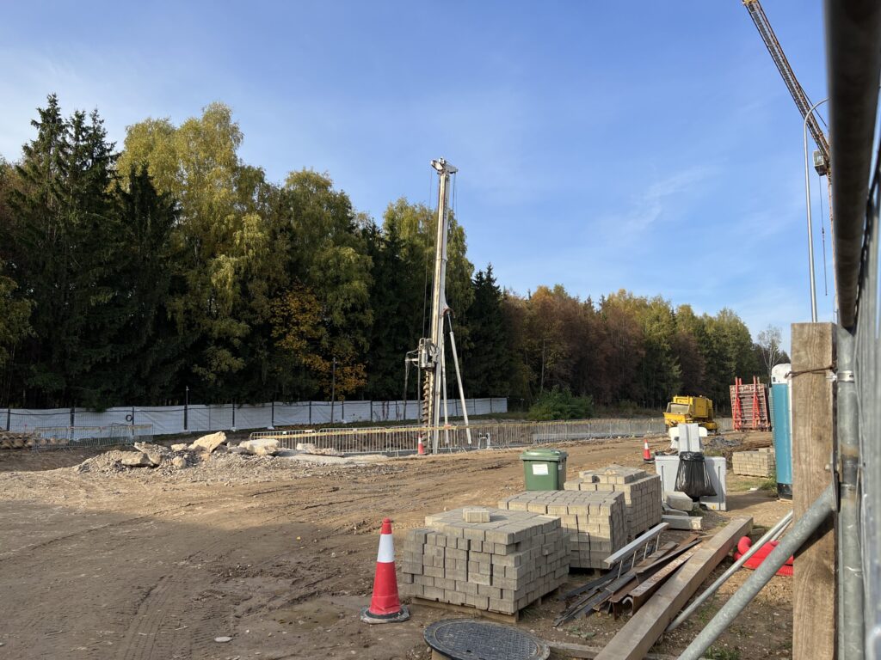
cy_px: 330
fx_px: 662
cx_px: 440
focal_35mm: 26
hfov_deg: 67.3
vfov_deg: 53.1
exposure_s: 1/2008
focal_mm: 5.7
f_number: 1.5
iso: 50
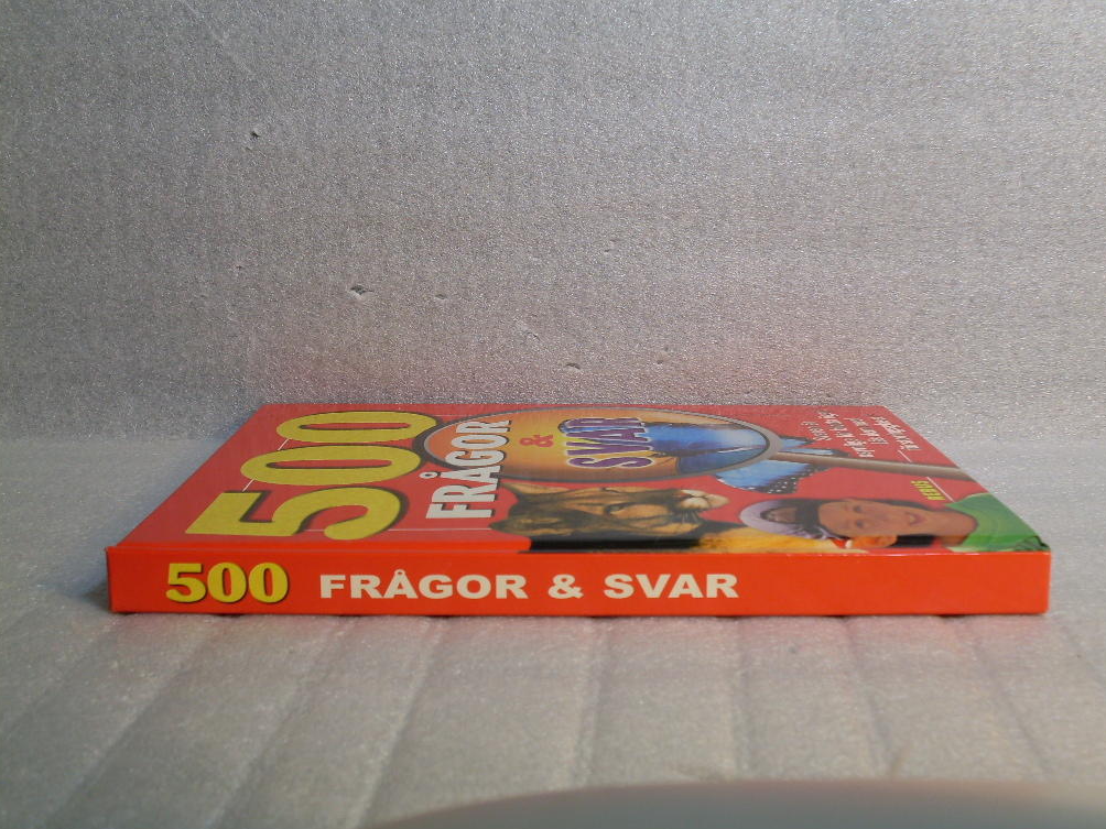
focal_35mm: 50
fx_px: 1598
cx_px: 557
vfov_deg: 29.1
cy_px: 414
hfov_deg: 38.2
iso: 80
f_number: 3.1
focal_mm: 8.1
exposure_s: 1/15
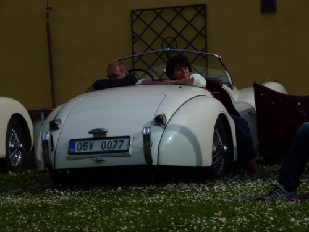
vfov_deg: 8.8
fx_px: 1500
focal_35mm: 168
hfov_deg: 11.8
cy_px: 116
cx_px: 154
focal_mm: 30.1
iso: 100
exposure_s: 1/1000
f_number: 5.4
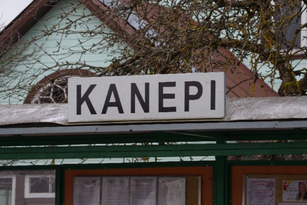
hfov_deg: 8.3
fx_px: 2105
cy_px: 109
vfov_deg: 5.6
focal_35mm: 247
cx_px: 155
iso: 400
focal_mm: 150
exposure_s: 1/200
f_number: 8
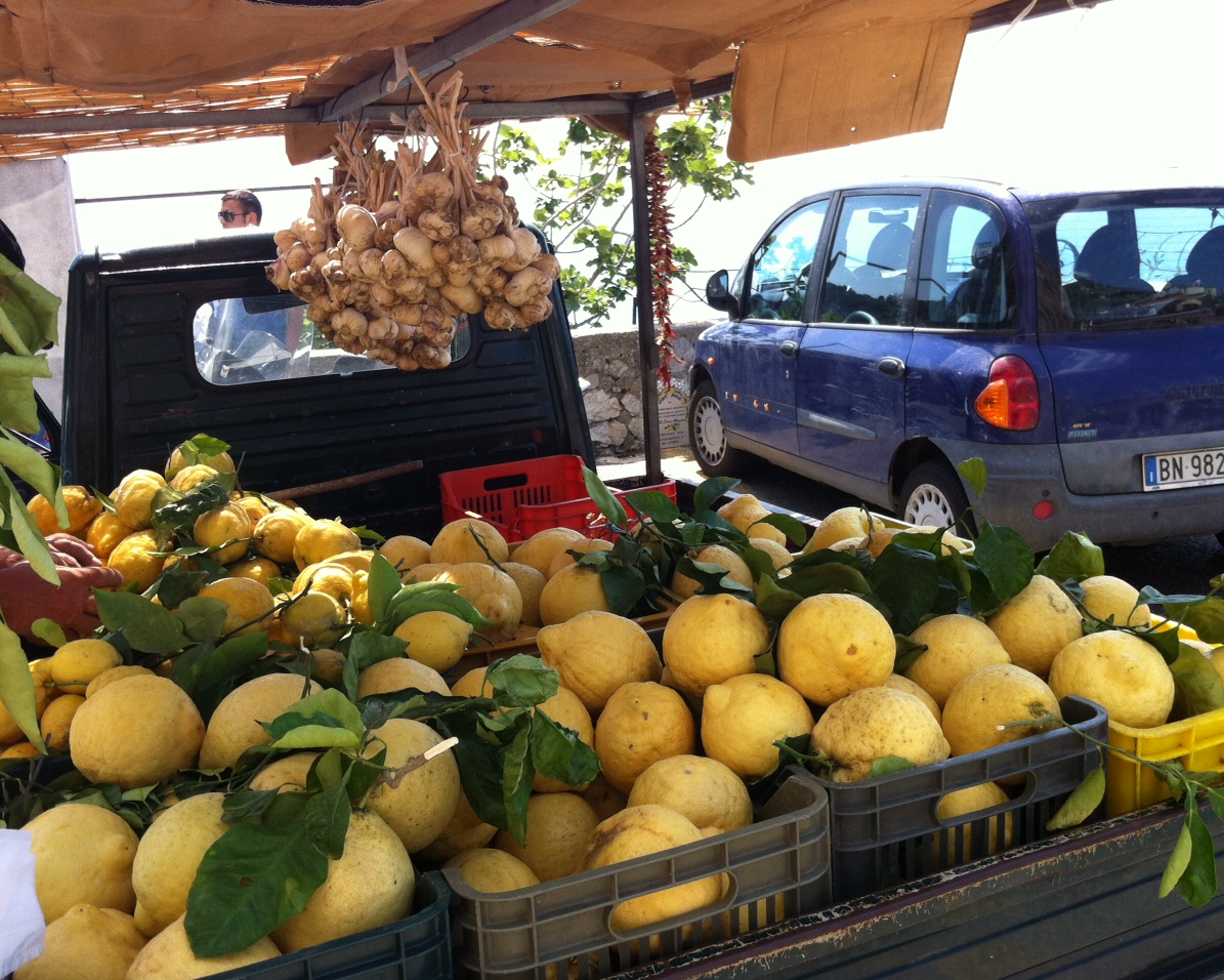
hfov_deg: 49.1
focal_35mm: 37
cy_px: 488
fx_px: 1340
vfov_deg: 40.1
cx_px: 630
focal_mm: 3.85
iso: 80
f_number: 2.8
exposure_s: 1/321
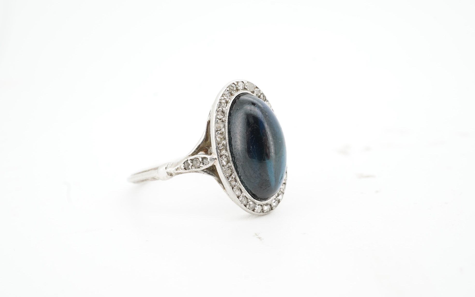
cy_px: 151
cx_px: 238
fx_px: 595
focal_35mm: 46
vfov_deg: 28.0
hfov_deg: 43.5
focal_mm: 30
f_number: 22
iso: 160
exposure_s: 1/50
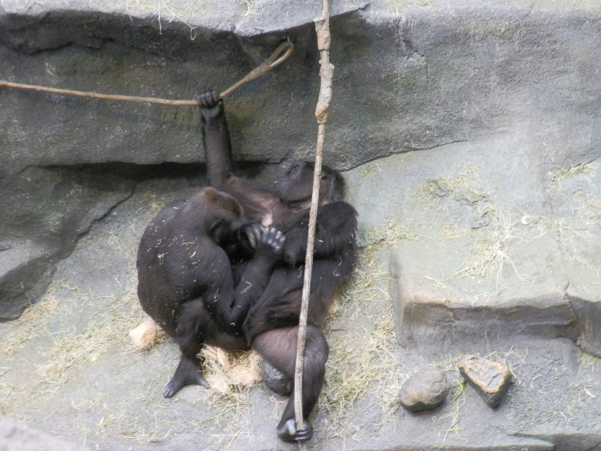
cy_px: 226
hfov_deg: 26.7
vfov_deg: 20.2
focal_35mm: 73
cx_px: 300
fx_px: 1267
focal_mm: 13.18
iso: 200
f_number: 4.1
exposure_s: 1/10
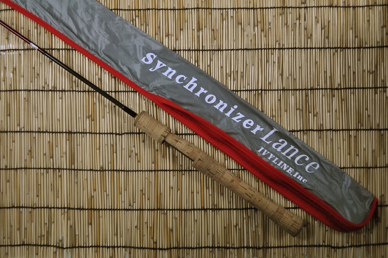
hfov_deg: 49.6
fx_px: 420
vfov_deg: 34.1
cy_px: 129
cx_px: 194
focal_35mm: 39
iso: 640
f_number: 4.2
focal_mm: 26
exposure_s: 1/60
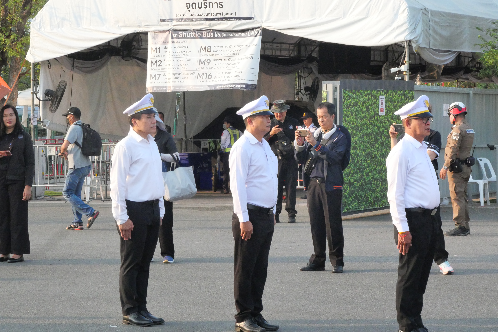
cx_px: 249
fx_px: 1716
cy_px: 166
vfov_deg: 11.1
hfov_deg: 16.5
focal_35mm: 124
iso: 4000
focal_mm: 60
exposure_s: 1/500
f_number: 14
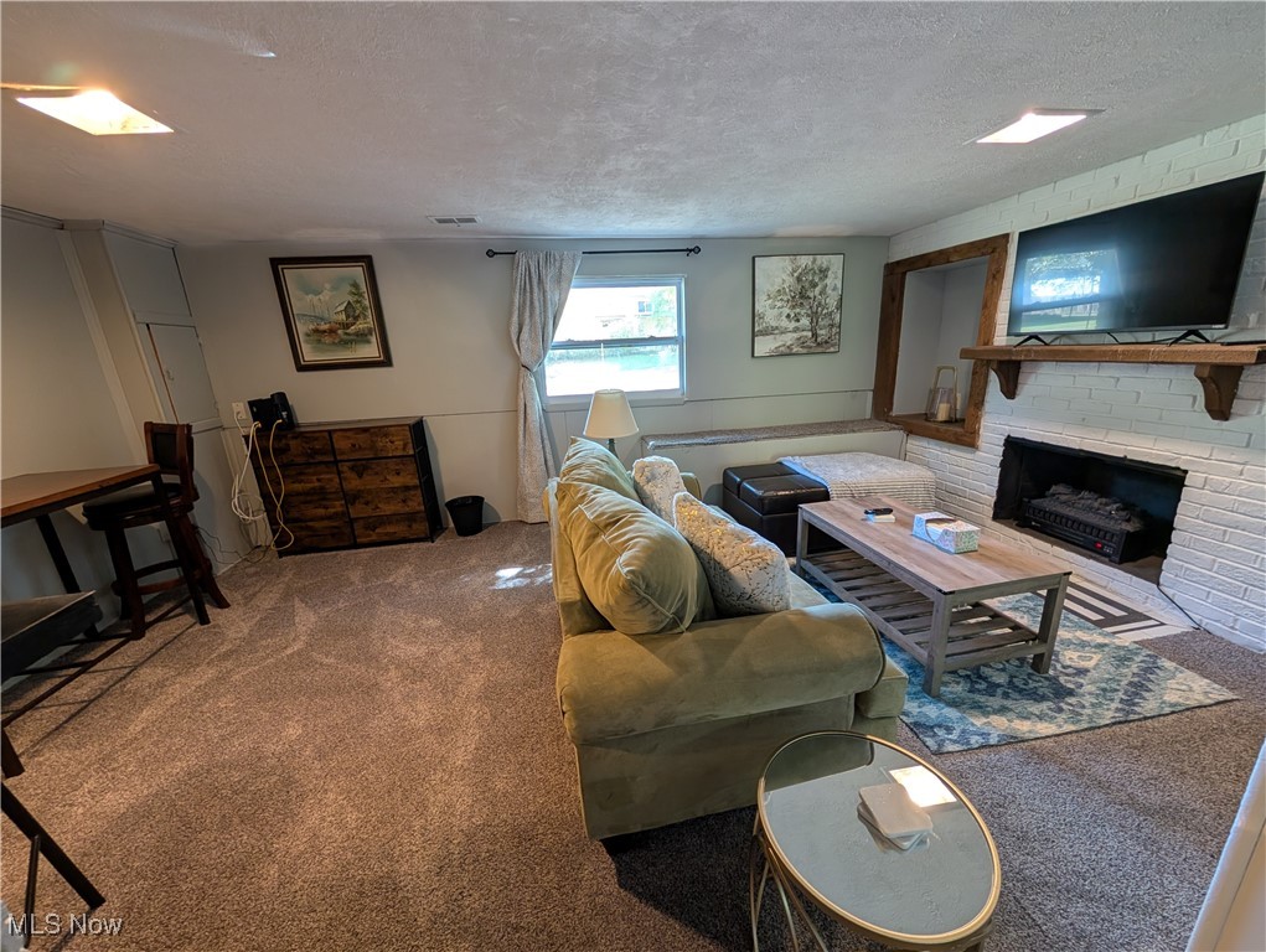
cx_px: 633
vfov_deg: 94.6
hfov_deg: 110.5
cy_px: 476
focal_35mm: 12
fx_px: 439
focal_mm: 2.02
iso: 89
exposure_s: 1/24
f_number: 1.7
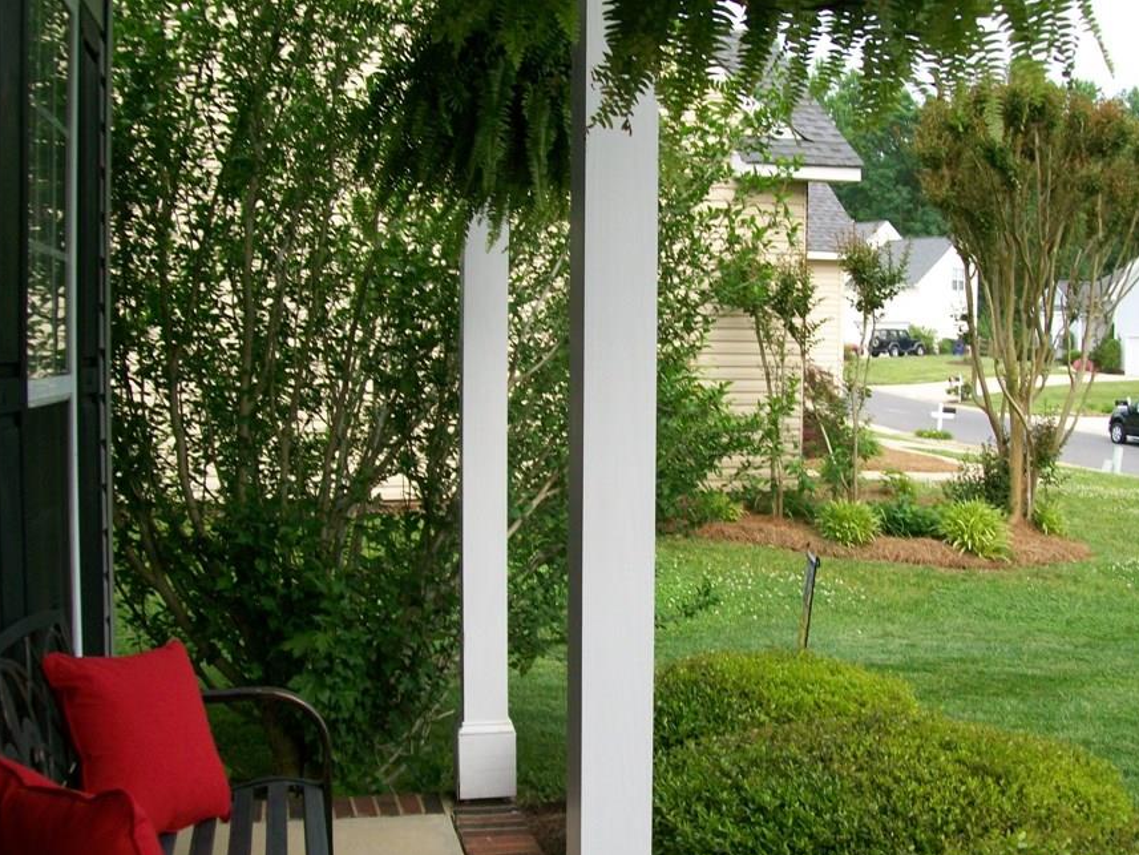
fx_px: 1415
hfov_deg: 43.8
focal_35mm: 43
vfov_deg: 33.6
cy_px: 445
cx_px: 602
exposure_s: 1/125
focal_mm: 6
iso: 64
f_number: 2.7
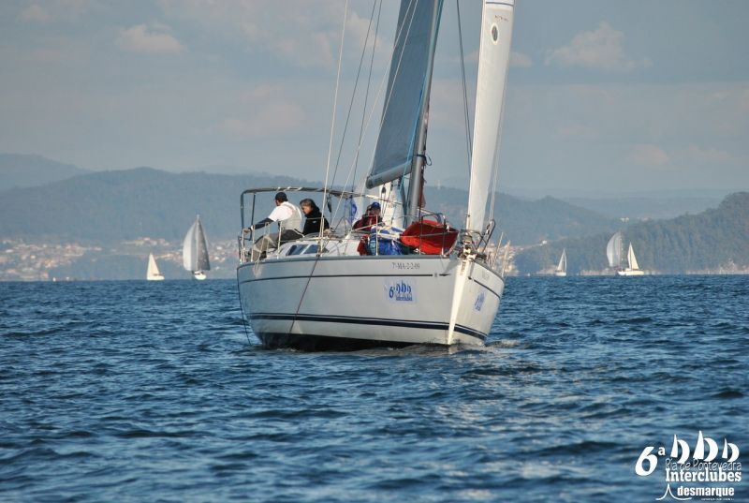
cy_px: 252
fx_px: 5004
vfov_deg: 5.8
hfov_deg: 8.6
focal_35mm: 240
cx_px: 374
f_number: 6.3
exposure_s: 1/2500
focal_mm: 160
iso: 400
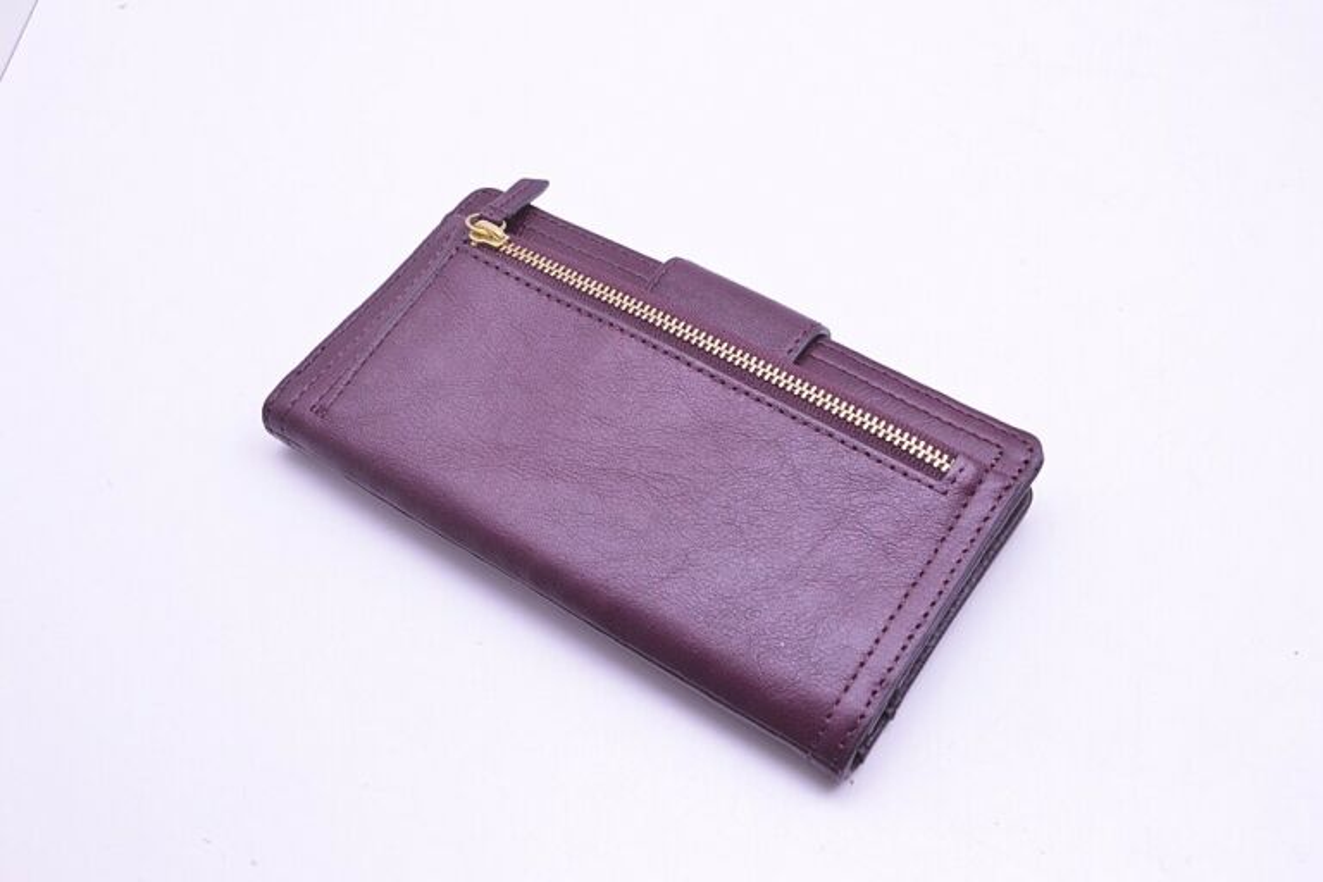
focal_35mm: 51
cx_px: 662
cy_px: 441
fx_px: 1874
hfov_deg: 38.9
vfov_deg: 26.5
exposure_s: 1/60
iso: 400
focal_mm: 34
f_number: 8
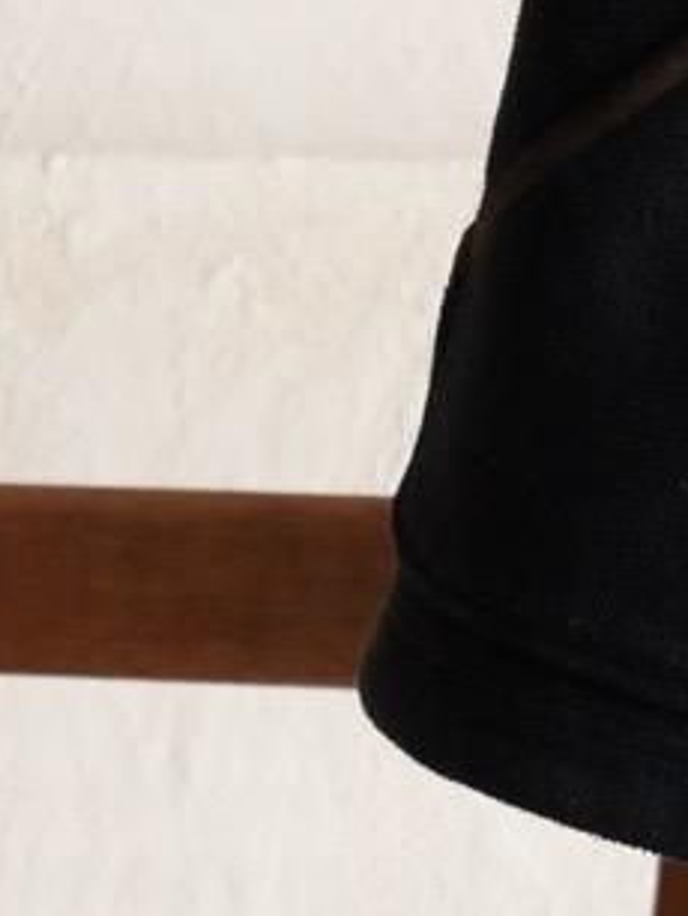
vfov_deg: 4.5
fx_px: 11512
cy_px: 138
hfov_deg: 3.4
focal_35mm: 435
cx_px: 1358
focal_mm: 52
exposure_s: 1/80
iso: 3200
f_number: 4
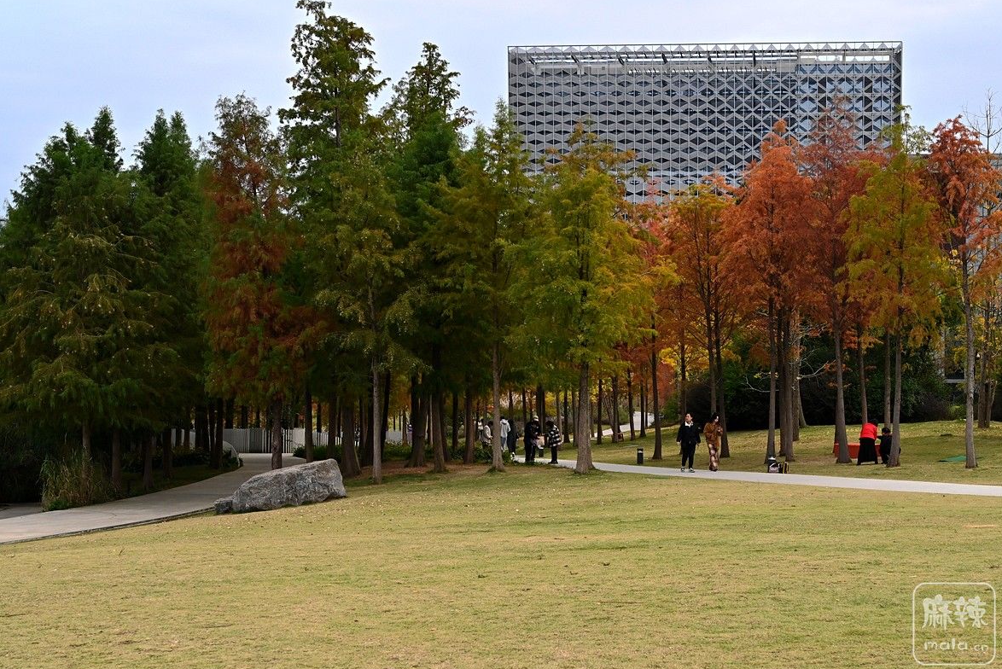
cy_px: 337
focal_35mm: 46
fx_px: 1281
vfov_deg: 29.3
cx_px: 498
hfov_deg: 42.7
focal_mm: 45
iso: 500
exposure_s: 1/200
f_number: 8
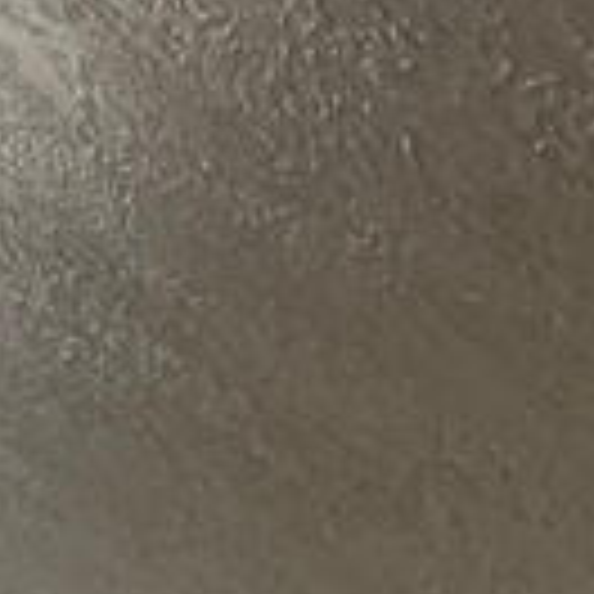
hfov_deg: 8.3
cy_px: 1566
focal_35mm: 171
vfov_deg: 8.9
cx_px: -1310
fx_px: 3320
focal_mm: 5.1
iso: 64
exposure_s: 1/60
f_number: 1.6
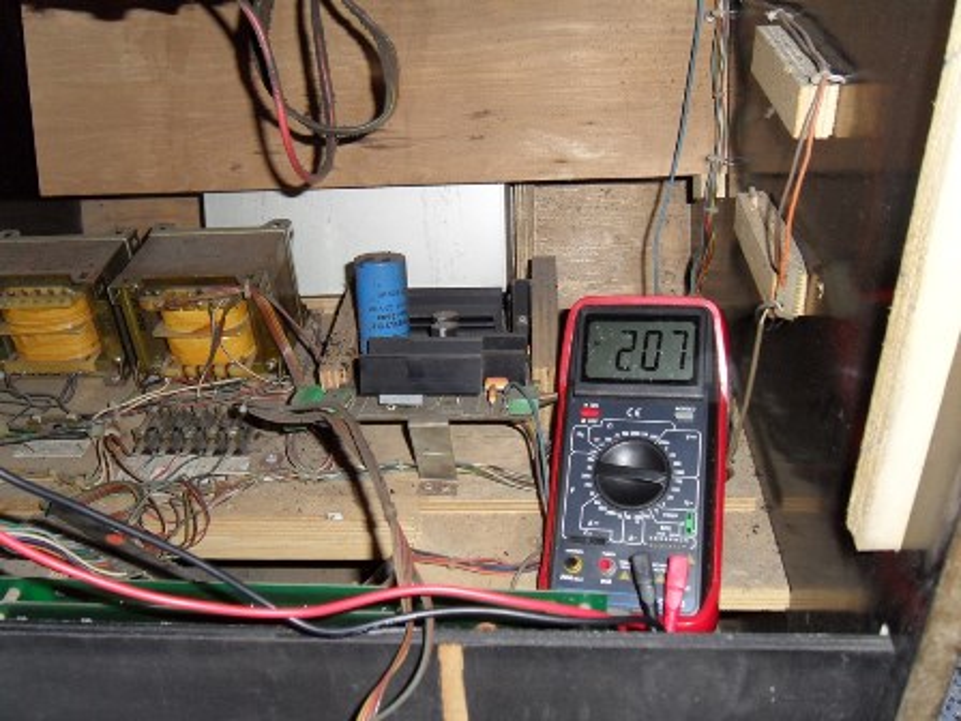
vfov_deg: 41.8
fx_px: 944
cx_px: 480
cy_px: 360
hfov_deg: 54.0
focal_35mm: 34
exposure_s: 1/45
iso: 200
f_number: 3.6
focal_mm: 6
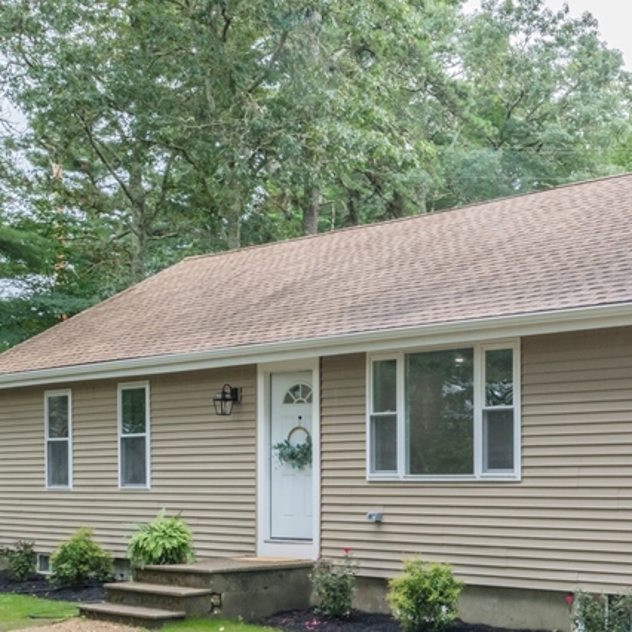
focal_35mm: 49
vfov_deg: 34.0
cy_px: 473
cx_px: 668
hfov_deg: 31.4
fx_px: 1012
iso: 800
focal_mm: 24
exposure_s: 1/50
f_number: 16
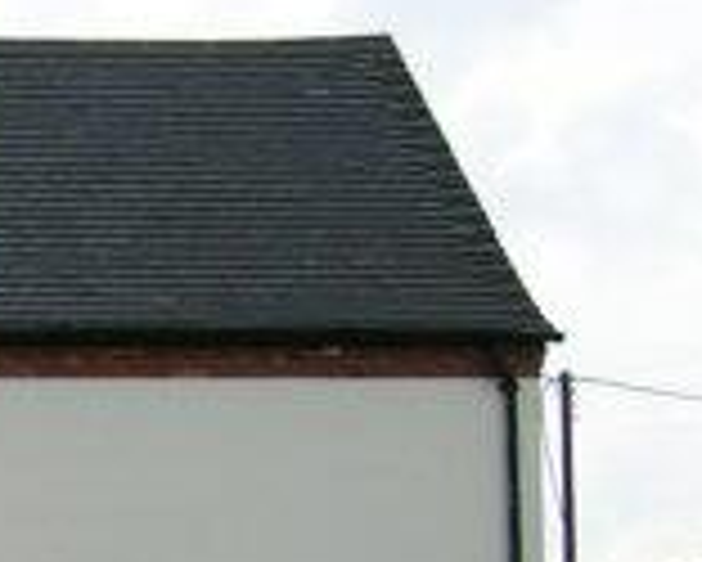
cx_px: -644
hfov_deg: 12.3
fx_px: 2911
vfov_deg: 10.9
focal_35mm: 140
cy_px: 661
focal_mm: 7.2
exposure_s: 1/79
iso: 50
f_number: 4.2
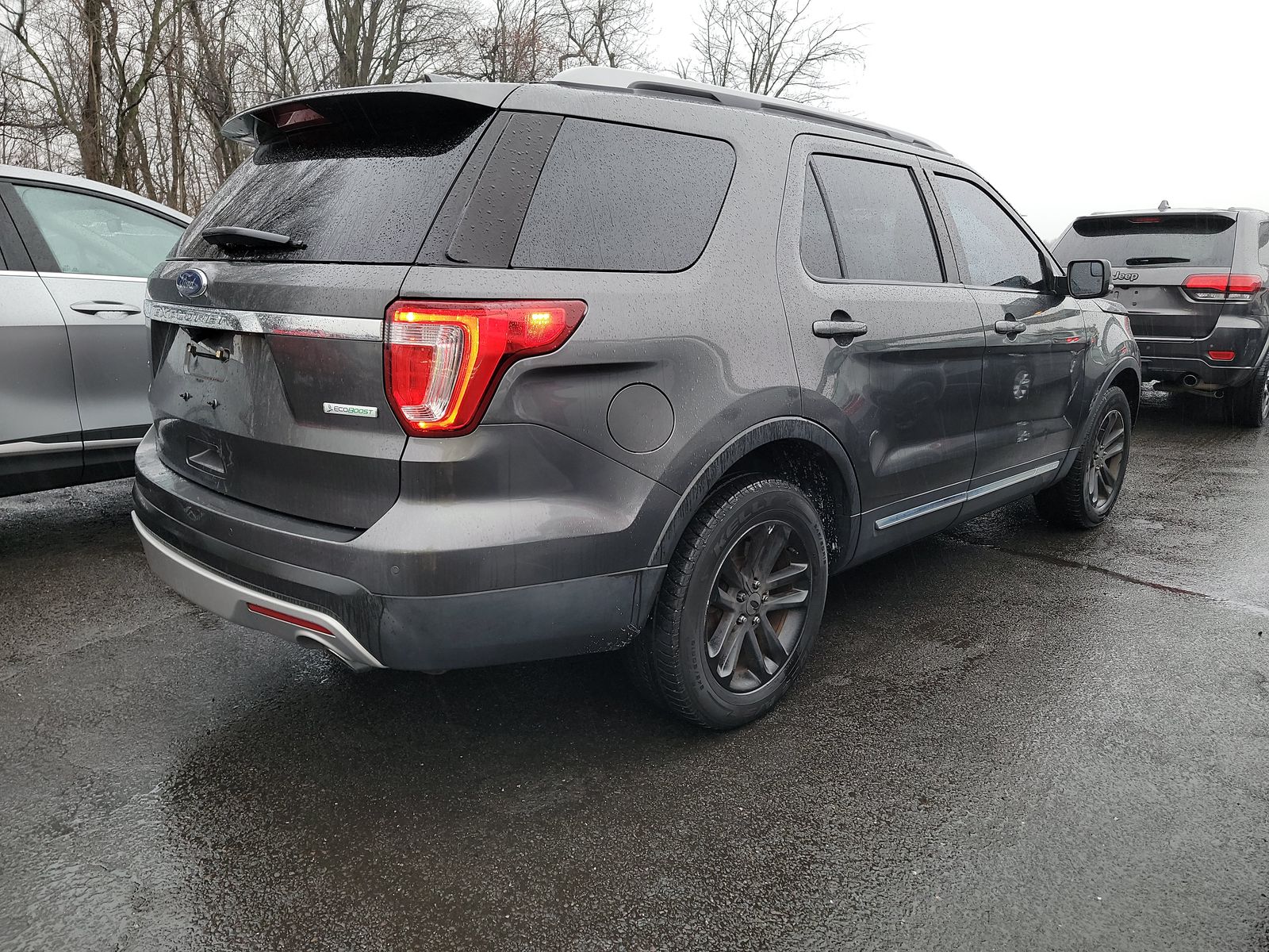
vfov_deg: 56.8
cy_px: 476
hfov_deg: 71.6
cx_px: 634
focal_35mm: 24
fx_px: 880
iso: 156
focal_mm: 6.7
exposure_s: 1/59
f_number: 1.8
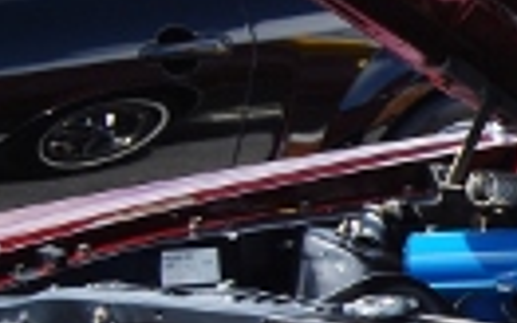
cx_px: 876
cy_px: 331
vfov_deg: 5.6
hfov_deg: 8.7
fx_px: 3277
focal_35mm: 232
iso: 100
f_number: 7.1
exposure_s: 1/200
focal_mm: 31
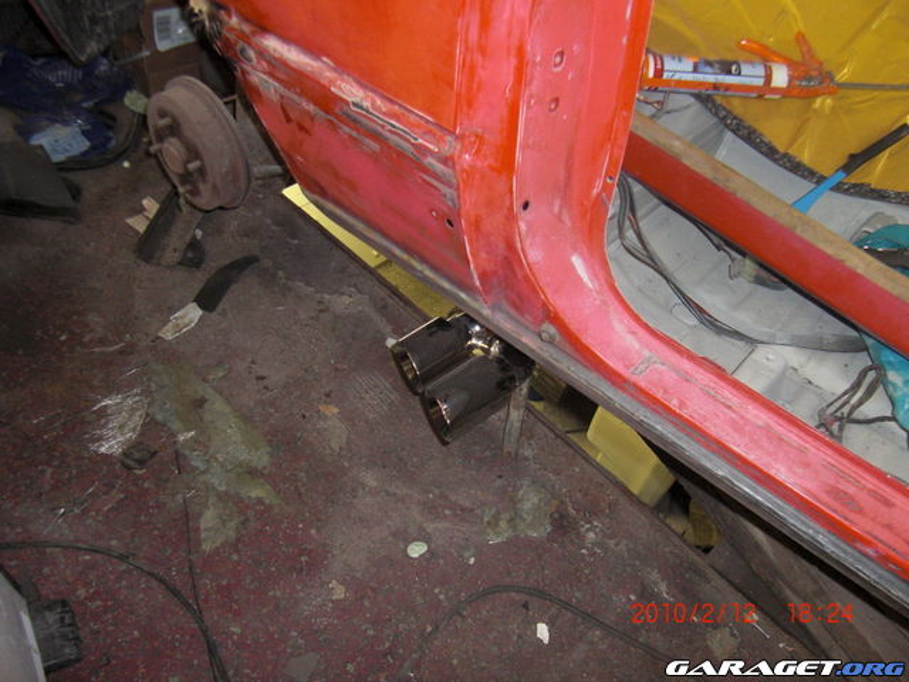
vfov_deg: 49.7
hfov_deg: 63.4
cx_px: 454
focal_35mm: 28
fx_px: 735
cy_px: 341
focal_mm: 4.9
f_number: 2.6
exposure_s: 1/30
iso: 200
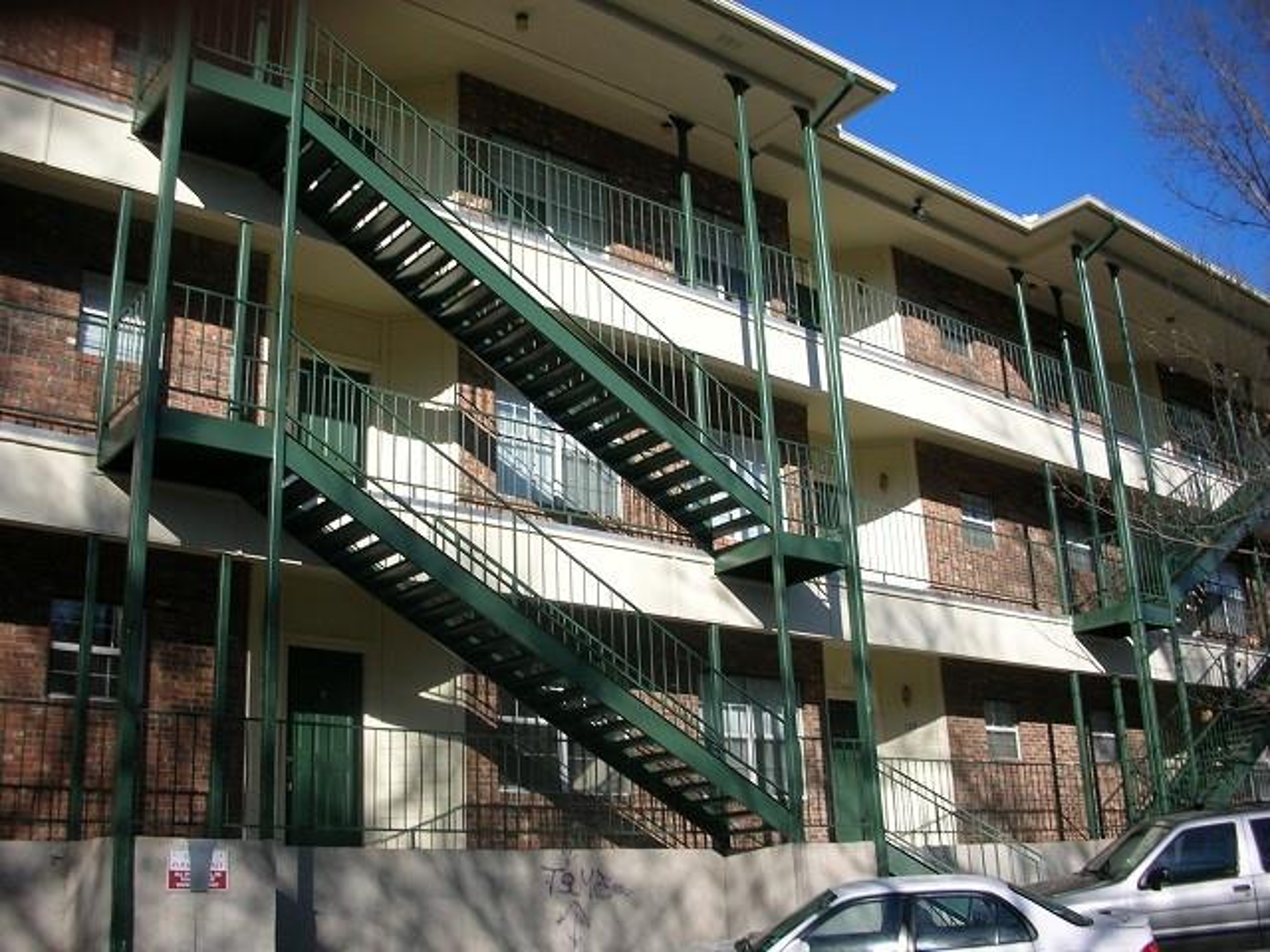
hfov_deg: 52.6
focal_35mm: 35
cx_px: 635
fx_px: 1284
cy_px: 476
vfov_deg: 40.7
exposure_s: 1/92.3
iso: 50
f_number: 8.5
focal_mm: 5.8
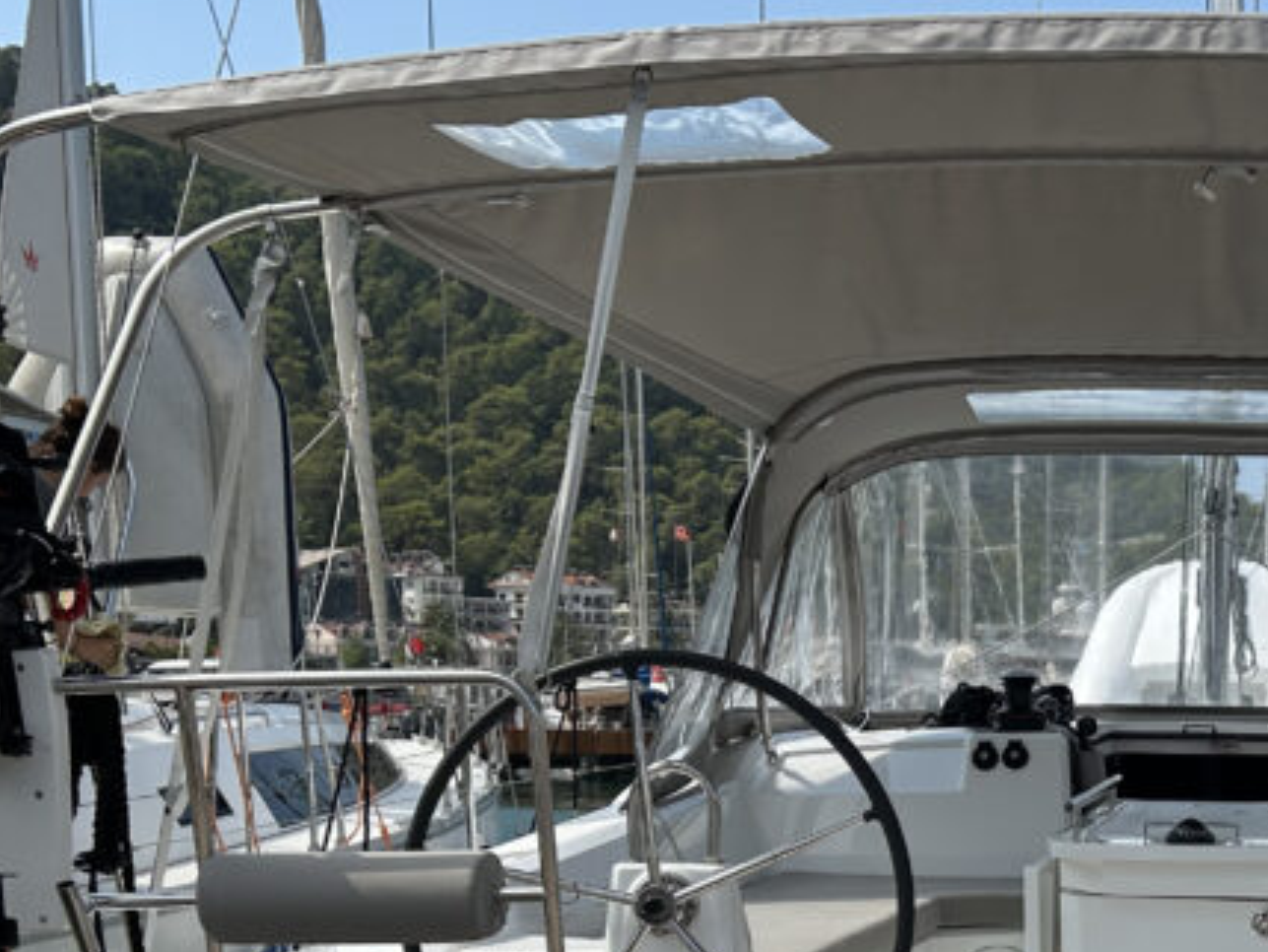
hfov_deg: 29.6
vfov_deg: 22.8
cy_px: 946
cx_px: 1197
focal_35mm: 62
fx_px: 2272
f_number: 1.5
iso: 50
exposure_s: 1/5076
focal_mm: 5.7
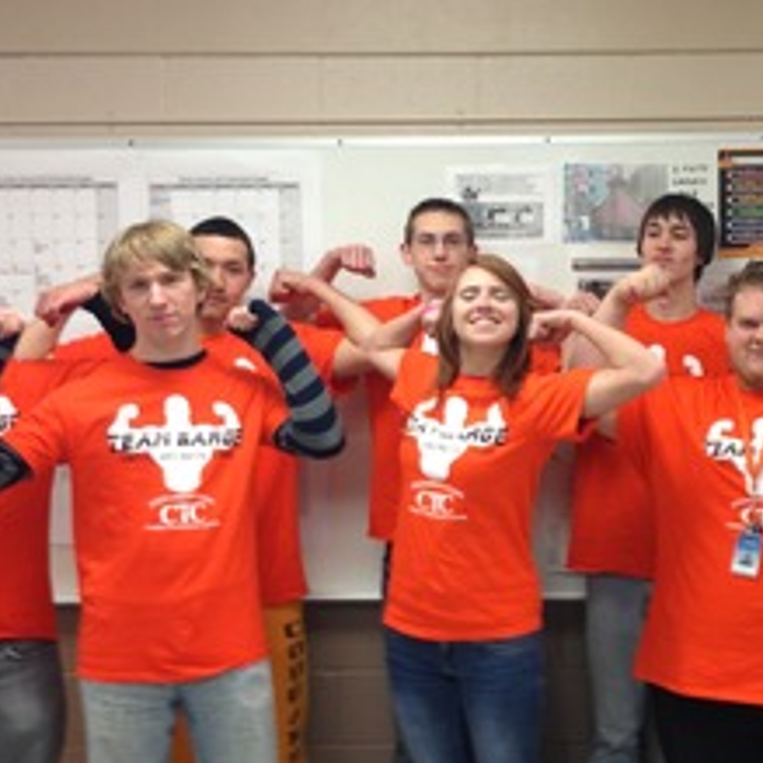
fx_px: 1496
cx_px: 610
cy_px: 394
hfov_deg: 28.0
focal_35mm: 60
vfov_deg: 28.6
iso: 50
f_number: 2.4
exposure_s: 1/24
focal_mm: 4.13
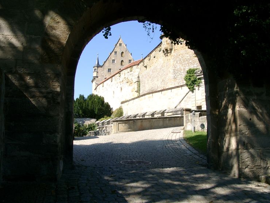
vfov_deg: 38.7
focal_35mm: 37
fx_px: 289
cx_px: 140
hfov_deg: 50.1
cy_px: 101
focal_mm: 7.13
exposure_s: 1/417
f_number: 4
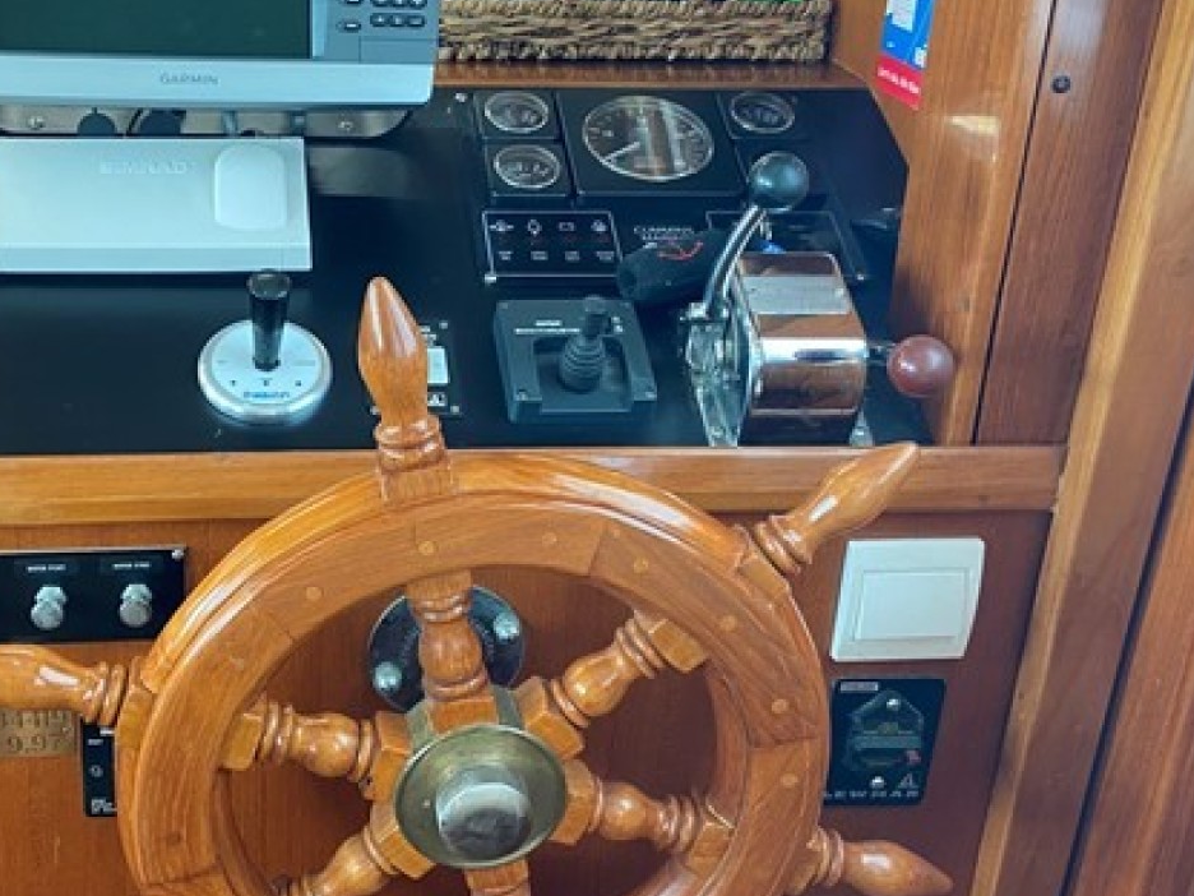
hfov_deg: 46.3
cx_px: 427
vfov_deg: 35.8
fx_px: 1380
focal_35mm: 40
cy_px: 357
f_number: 1.8
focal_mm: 4.25
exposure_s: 1/60
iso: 160
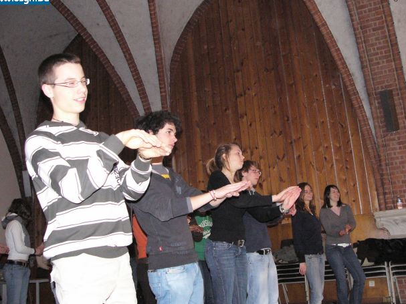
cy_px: 150
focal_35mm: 39
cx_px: 203
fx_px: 457
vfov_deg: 36.8
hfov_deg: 47.9
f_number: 2.8
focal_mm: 6.1
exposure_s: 1/60
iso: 400
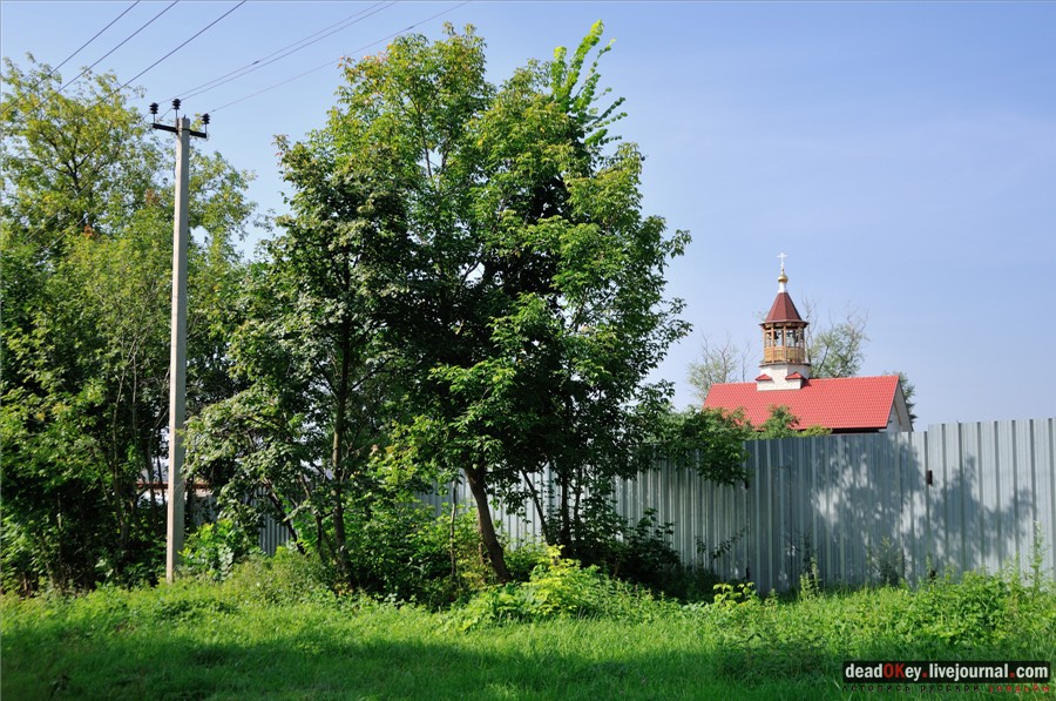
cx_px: 528
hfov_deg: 45.0
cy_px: 350
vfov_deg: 30.7
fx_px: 1274
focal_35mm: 44
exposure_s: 1/320
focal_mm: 29
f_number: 7.1
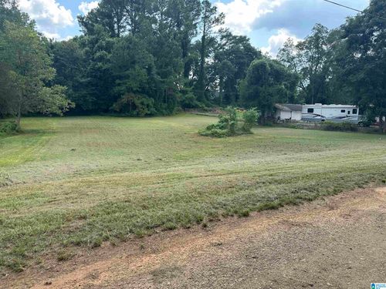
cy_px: 144
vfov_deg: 56.8
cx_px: 193
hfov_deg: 71.6
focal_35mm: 24
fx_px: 268
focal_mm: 6.86
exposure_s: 1/1072
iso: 80
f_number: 1.78
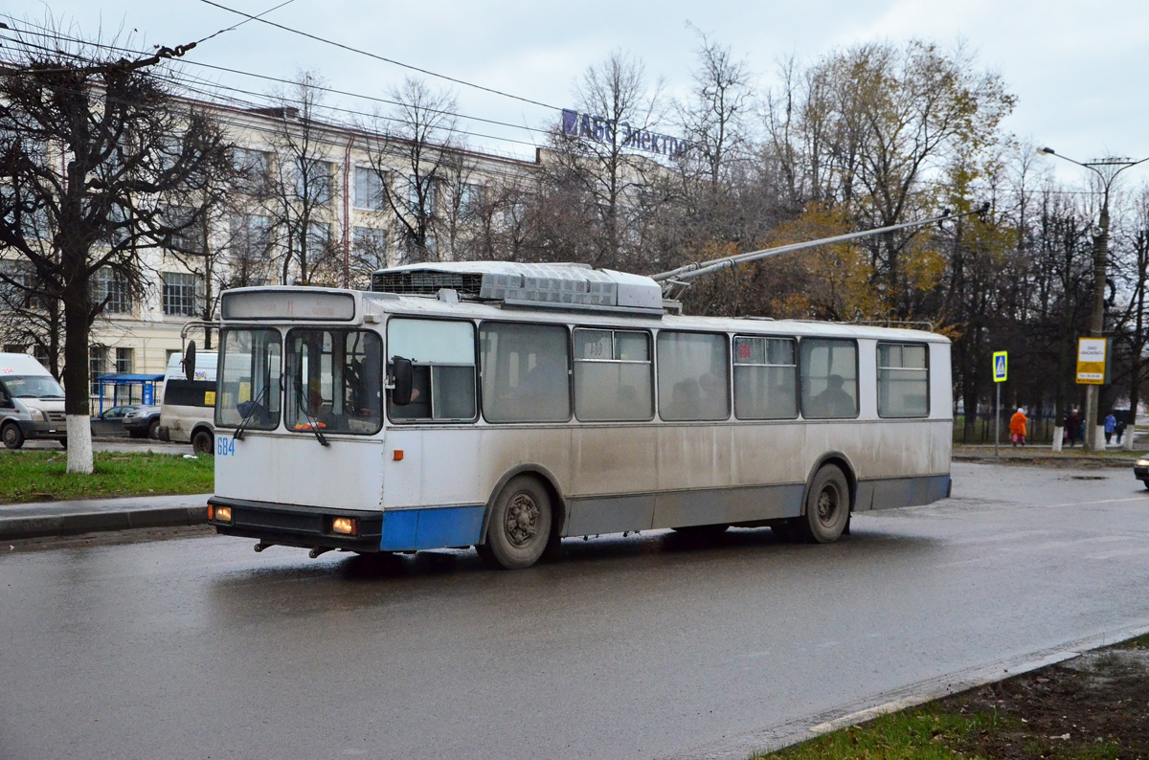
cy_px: 380
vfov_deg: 23.7
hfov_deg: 35.1
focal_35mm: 57
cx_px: 574
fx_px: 1815
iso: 2500
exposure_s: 1/2000
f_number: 4.5
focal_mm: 38
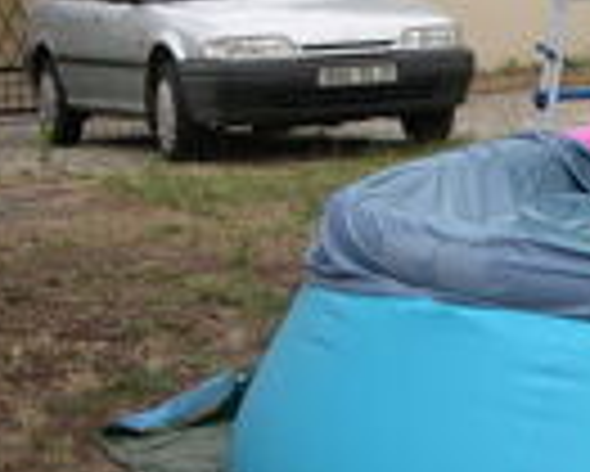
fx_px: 2377
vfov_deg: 11.4
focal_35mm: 136
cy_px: 193
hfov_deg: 13.6
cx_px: 793
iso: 100
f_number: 2.8
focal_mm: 8
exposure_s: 1/590
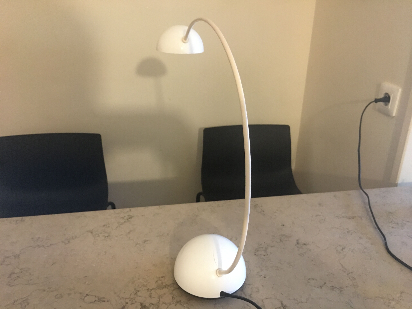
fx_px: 345
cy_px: 154
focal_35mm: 29
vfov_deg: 48.2
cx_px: 206
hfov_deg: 61.7
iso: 100
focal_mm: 4.15
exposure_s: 1/8
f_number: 2.2
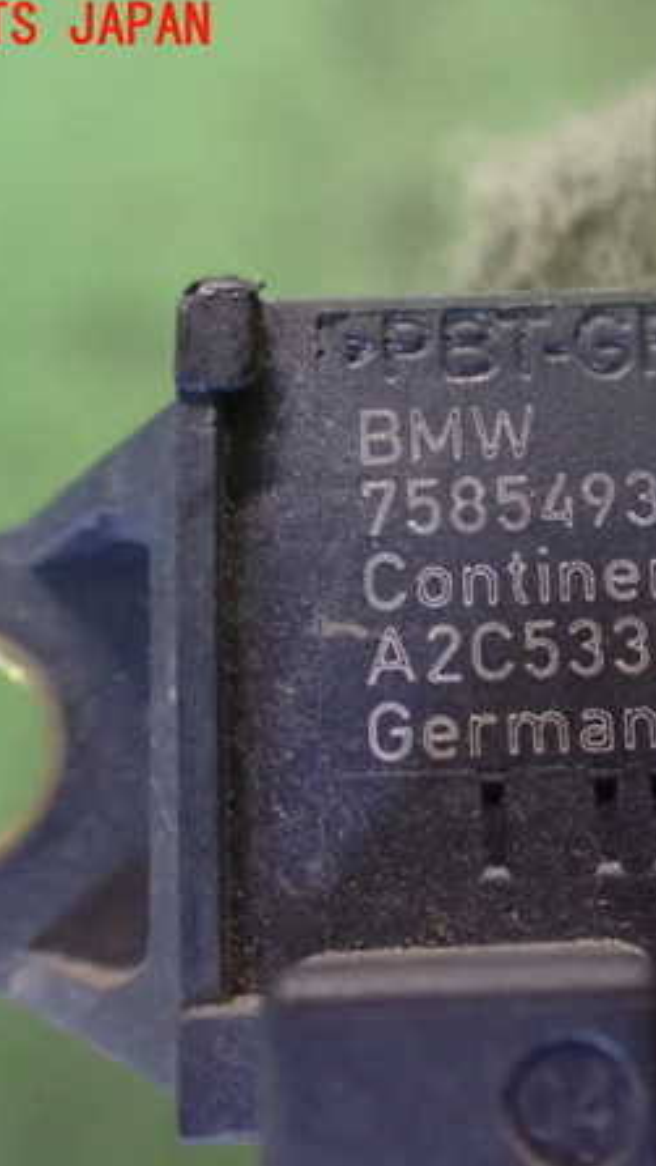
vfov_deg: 46.4
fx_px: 1360
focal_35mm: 44
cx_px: 520
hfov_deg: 26.6
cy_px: 583
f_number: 2.3
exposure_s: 1/30
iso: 1250
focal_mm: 5.4
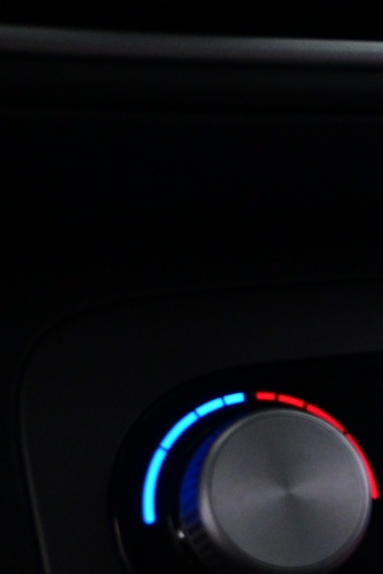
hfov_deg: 11.5
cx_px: 689
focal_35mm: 111
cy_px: 422
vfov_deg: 18.4
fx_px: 1768
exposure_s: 1/50
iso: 3200
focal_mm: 30.5
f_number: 4.8
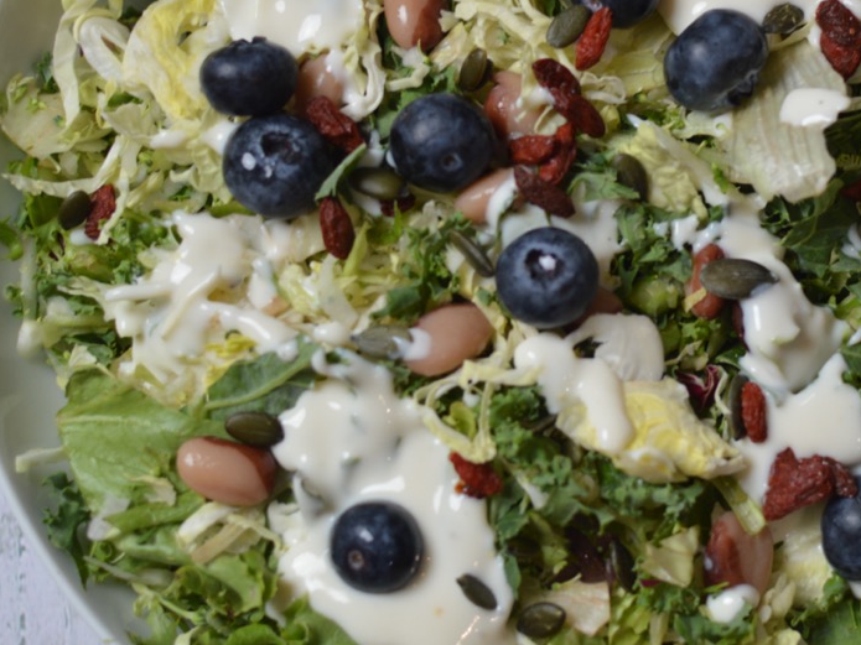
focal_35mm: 93
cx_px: 592
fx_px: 2310
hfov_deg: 21.0
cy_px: 181
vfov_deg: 15.8
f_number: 3.2
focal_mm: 35
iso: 200
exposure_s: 1/100
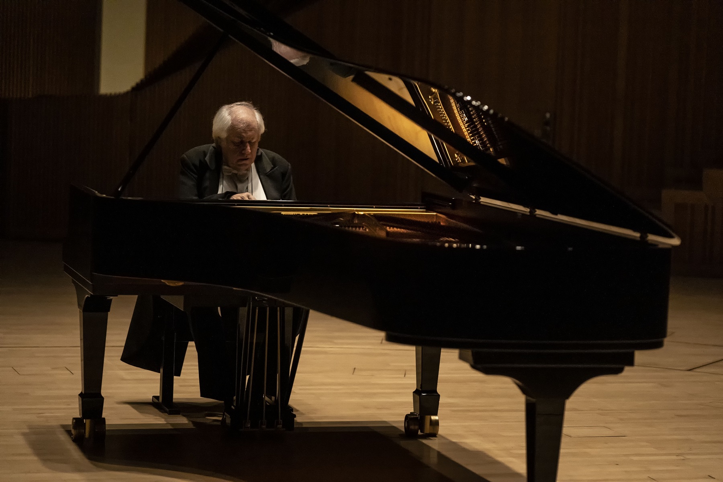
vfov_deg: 12.7
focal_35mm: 108
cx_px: 362
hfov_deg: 18.9
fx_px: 2169
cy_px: 241
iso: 4000
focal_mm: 108
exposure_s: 1/160
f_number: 2.8
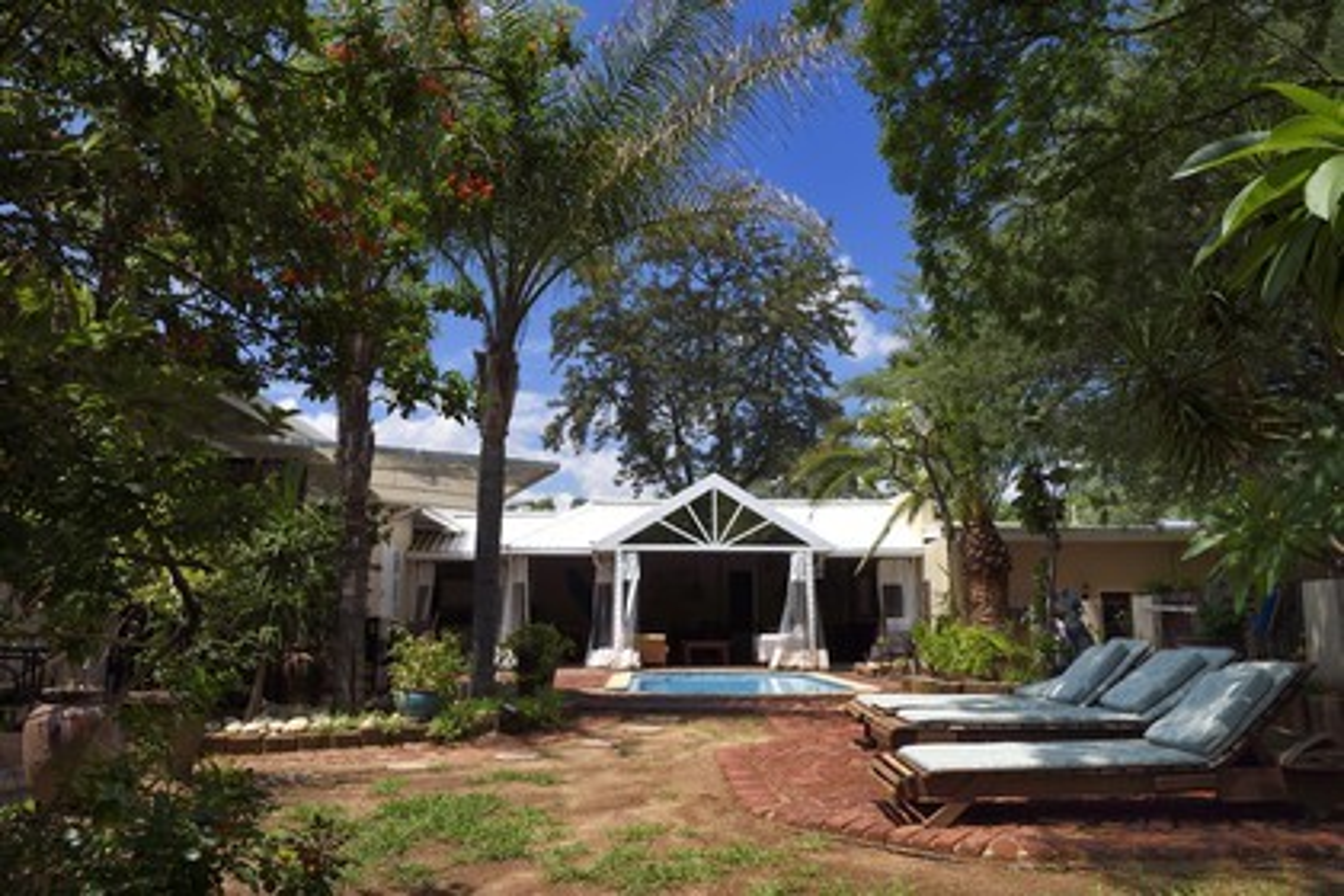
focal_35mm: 24
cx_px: 672
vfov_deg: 53.1
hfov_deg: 73.7
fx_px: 896
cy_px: 448
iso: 200
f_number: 14
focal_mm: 24
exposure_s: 1/320
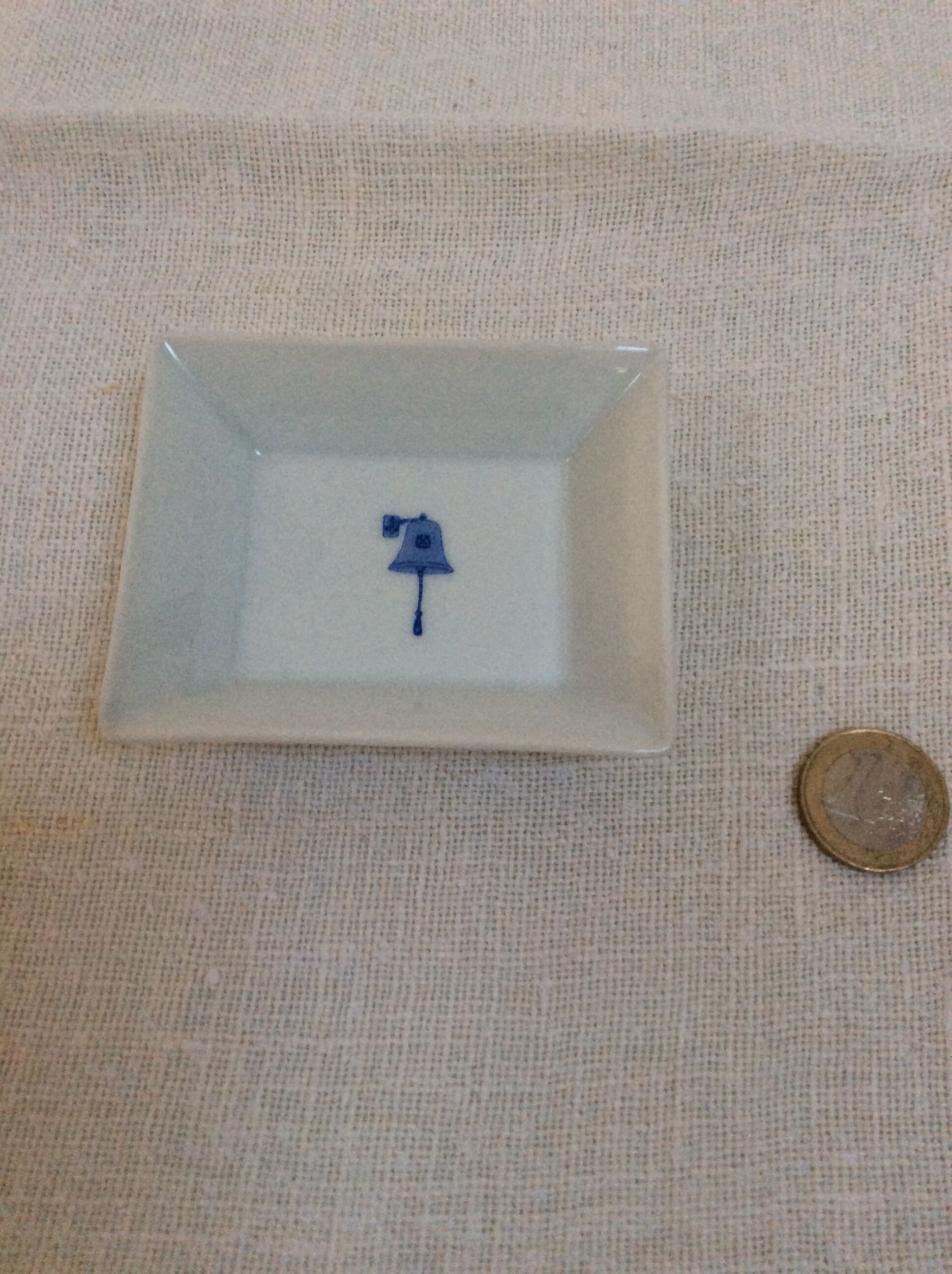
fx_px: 1177
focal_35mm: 32
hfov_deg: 44.1
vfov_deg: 56.9
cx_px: 476
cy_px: 637
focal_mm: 3.3
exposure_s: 1/25
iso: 160
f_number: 2.4
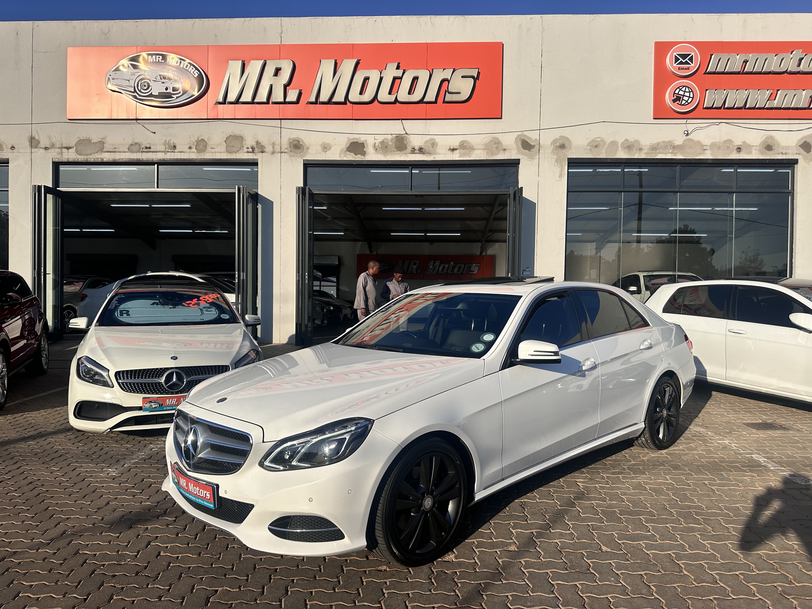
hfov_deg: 71.6
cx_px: 406
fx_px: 563
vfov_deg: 56.8
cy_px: 304
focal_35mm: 24
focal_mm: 6.86
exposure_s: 1/5848
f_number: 1.78
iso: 80
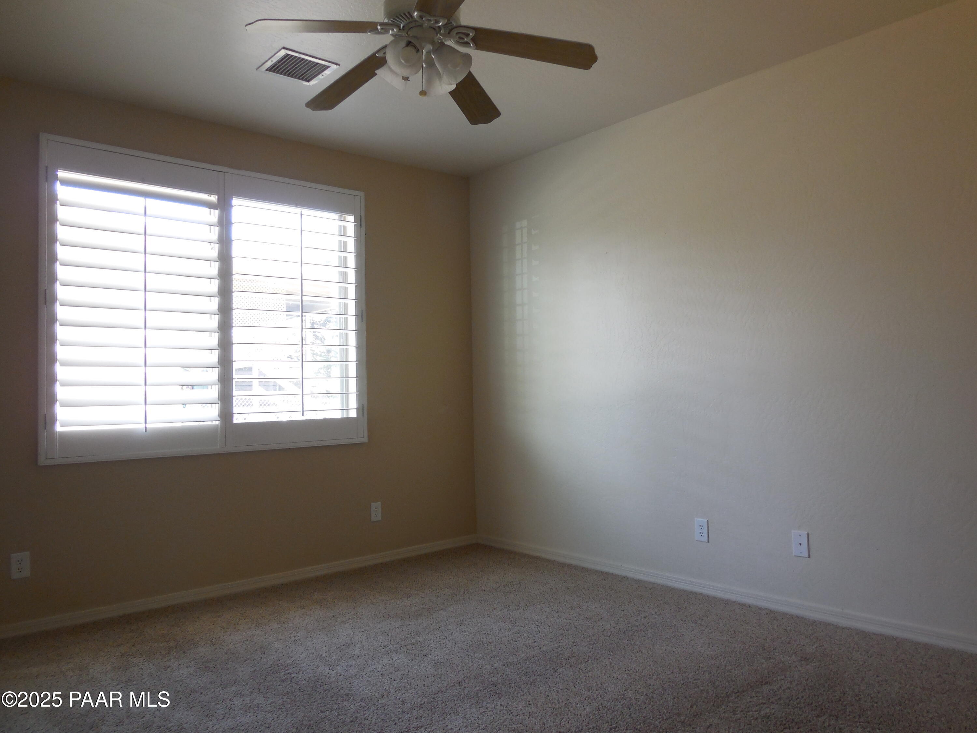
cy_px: 366
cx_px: 488
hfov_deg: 69.4
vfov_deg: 54.9
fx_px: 706
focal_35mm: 25
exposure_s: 1/30
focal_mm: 4.5
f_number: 3.1
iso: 200
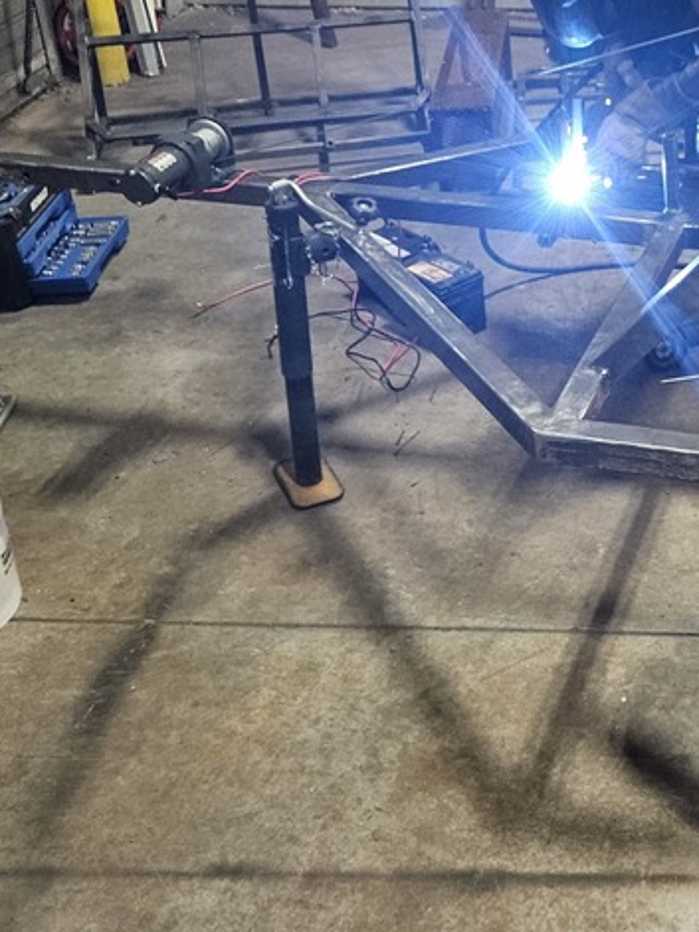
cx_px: 653
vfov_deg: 37.5
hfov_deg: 27.8
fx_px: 1347
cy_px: 263
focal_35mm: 50
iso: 160
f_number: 1.8
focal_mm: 5.4
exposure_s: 1/88.1
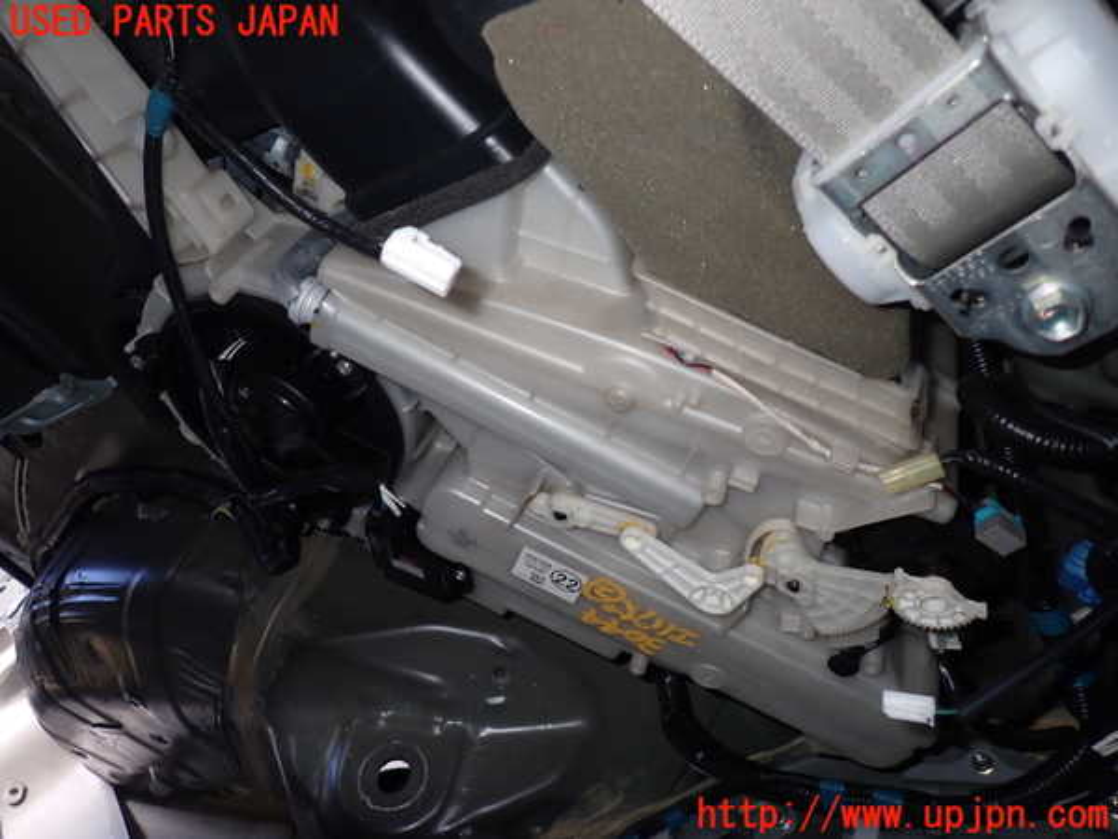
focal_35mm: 25
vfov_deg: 54.9
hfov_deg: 69.4
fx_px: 807
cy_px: 420
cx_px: 559
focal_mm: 4.5
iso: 200
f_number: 5.6
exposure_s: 1/30
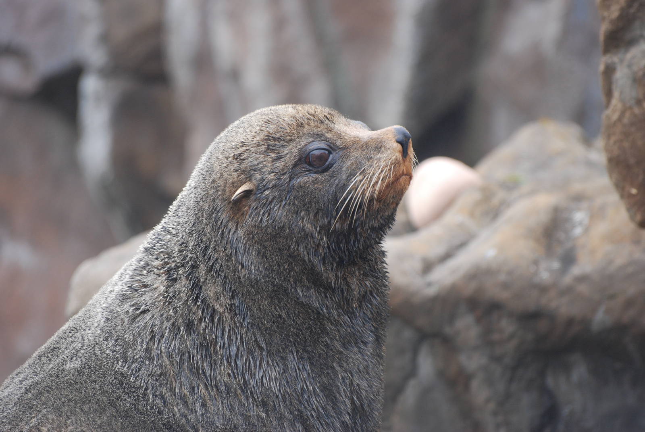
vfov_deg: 3.8
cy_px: 216
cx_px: 322
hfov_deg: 5.7
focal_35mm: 360
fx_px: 6458
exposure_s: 1/200
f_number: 5.3
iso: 400
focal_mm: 240
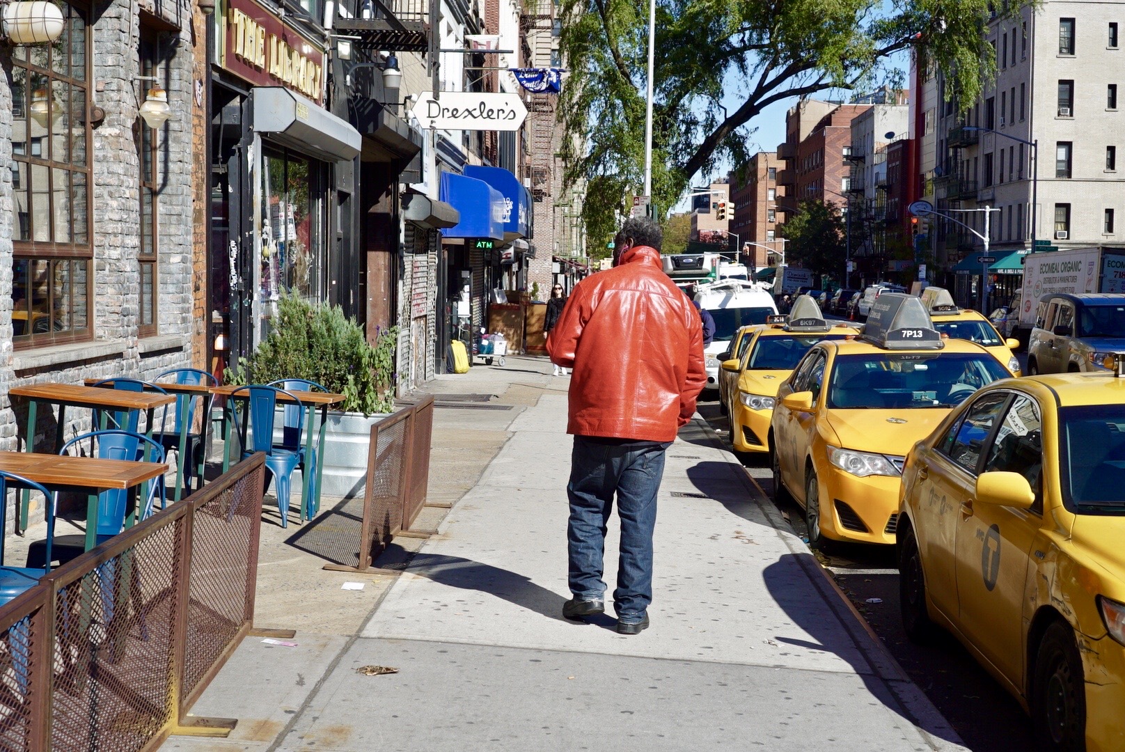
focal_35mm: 52
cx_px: 562
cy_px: 376
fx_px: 1626
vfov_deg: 26.0
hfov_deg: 38.2
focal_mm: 35
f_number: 8
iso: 100
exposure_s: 1/250
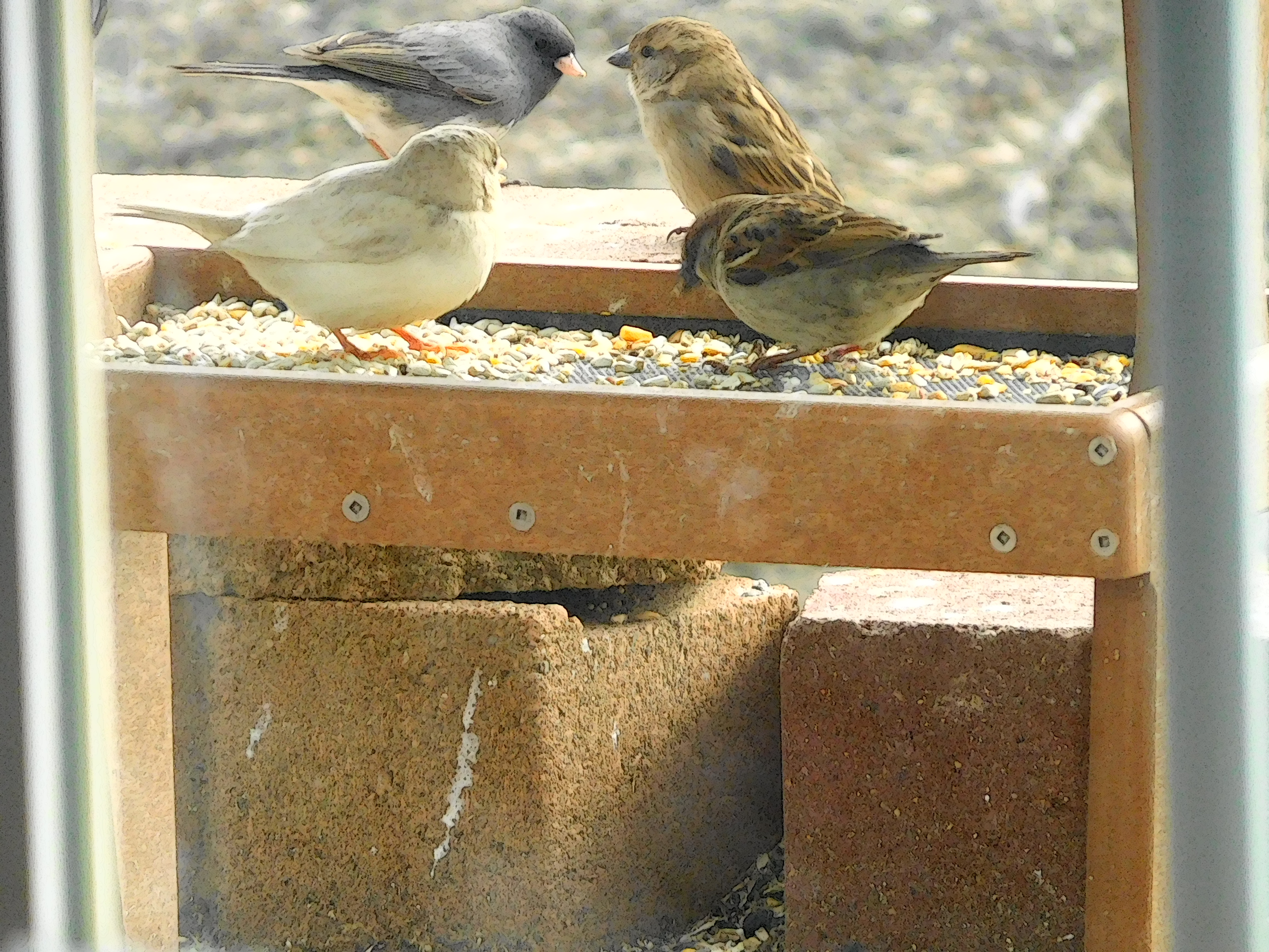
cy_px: 476
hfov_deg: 4.4
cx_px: 634
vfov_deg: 3.3
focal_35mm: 450
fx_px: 16497
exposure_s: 1/125
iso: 200
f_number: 6.4
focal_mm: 80.3
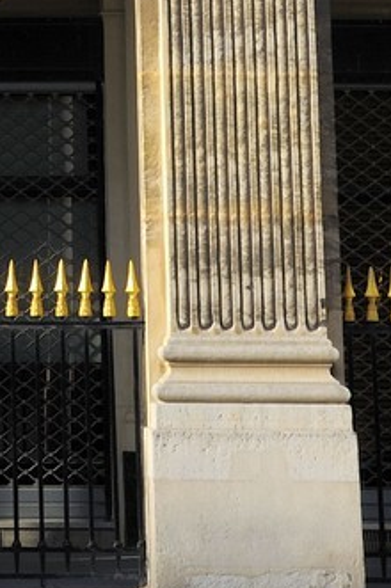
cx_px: -263
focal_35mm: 213
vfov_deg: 9.1
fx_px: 3477
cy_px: -583
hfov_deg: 6.3
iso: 200
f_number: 11
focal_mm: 44
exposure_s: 1/160
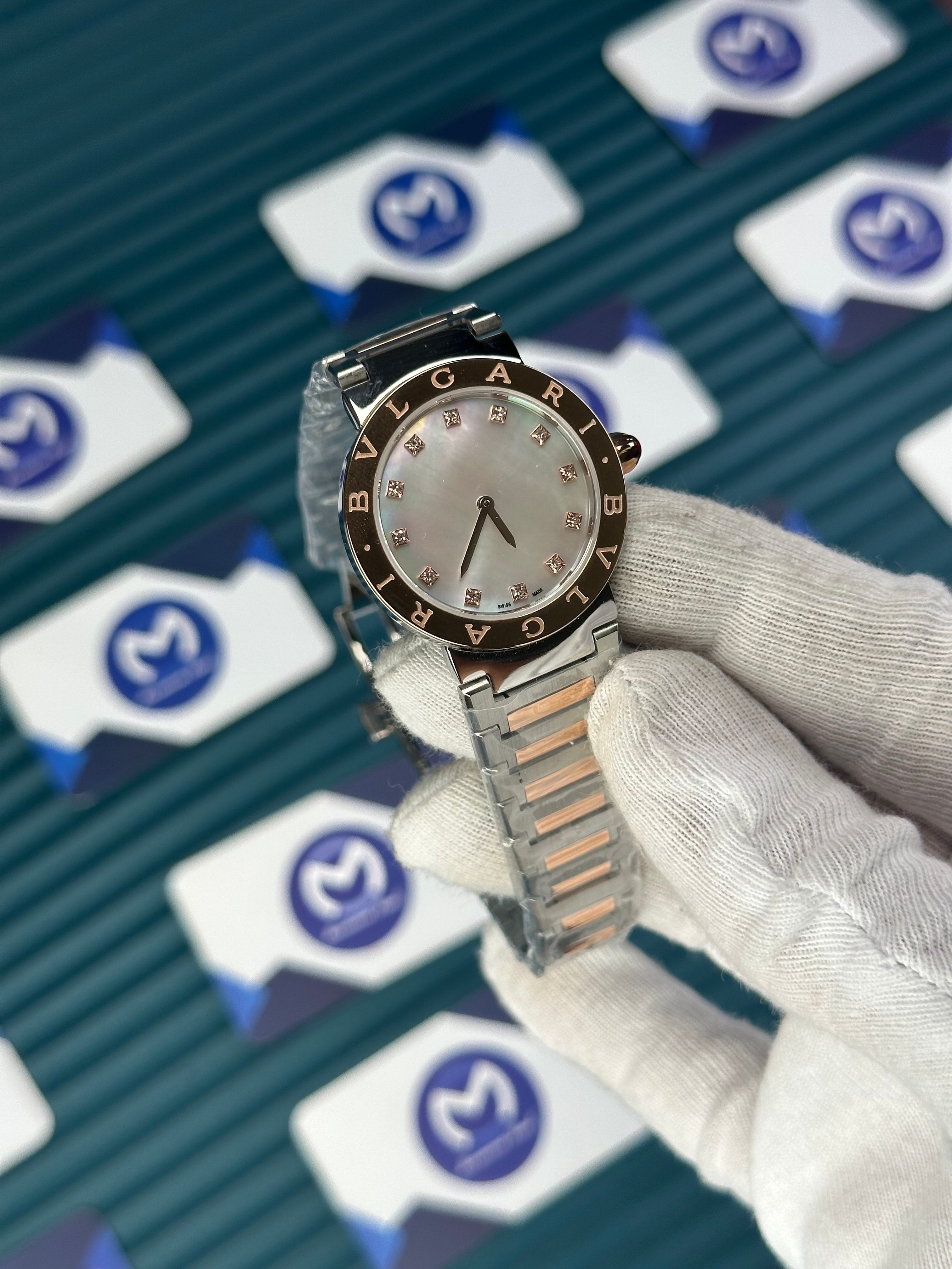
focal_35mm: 48
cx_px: 476
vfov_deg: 39.7
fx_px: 1760
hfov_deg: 30.3
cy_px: 634
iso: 64
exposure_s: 1/843
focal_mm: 6.86
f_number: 1.78
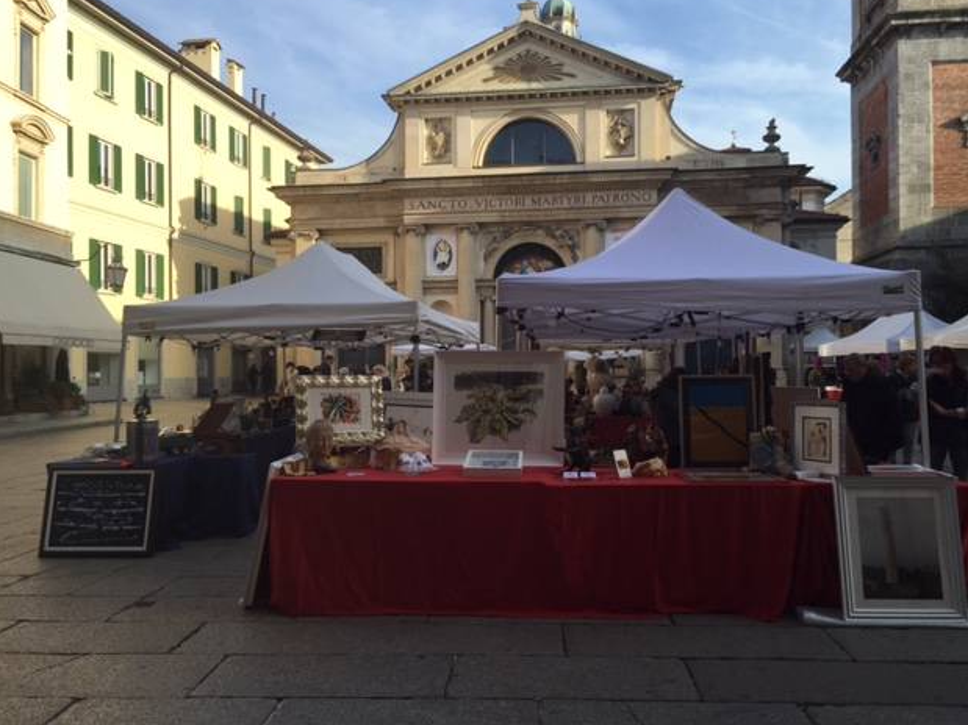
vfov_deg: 46.8
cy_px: 352
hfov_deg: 60.0
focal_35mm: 30
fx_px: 839
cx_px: 496
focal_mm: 4.15
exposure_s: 1/842
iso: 32
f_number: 2.2
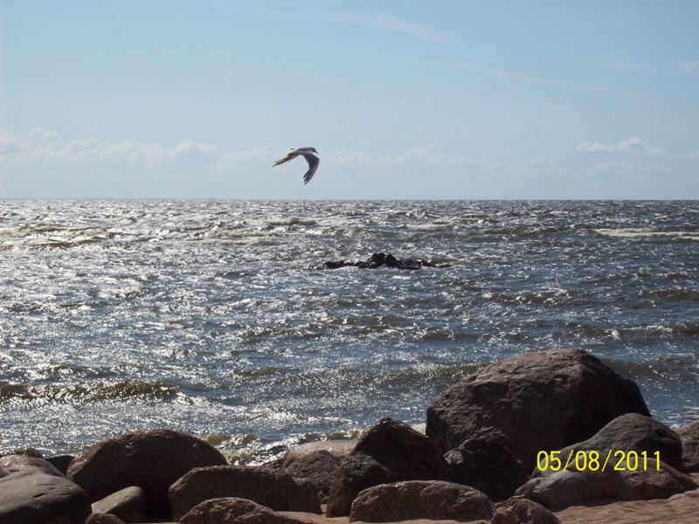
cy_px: 262
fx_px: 2181
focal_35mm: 108
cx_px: 350
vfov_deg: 13.7
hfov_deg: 18.2
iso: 80
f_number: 8.5
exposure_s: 1/534
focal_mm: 18
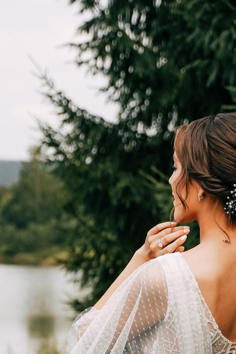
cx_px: 194
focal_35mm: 133
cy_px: 456
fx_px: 1307
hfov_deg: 10.3
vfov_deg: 14.8
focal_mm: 47
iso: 250
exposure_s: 1/2500
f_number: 2.8
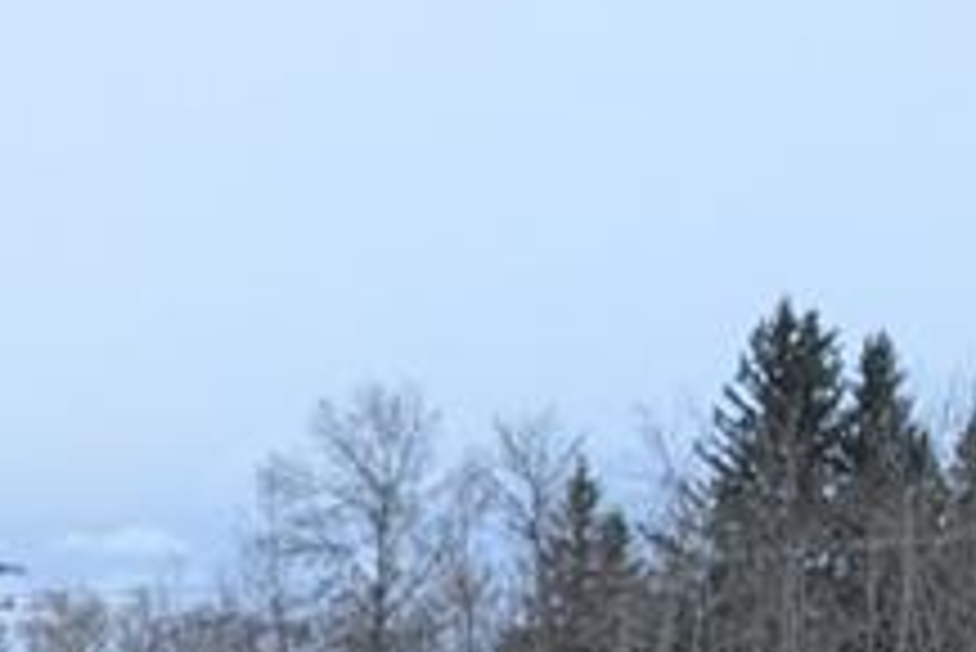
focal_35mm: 147
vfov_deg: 8.3
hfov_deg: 11.8
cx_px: -1239
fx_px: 3988
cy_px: 1727
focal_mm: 6.9
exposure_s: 1/1176
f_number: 1.68
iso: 22
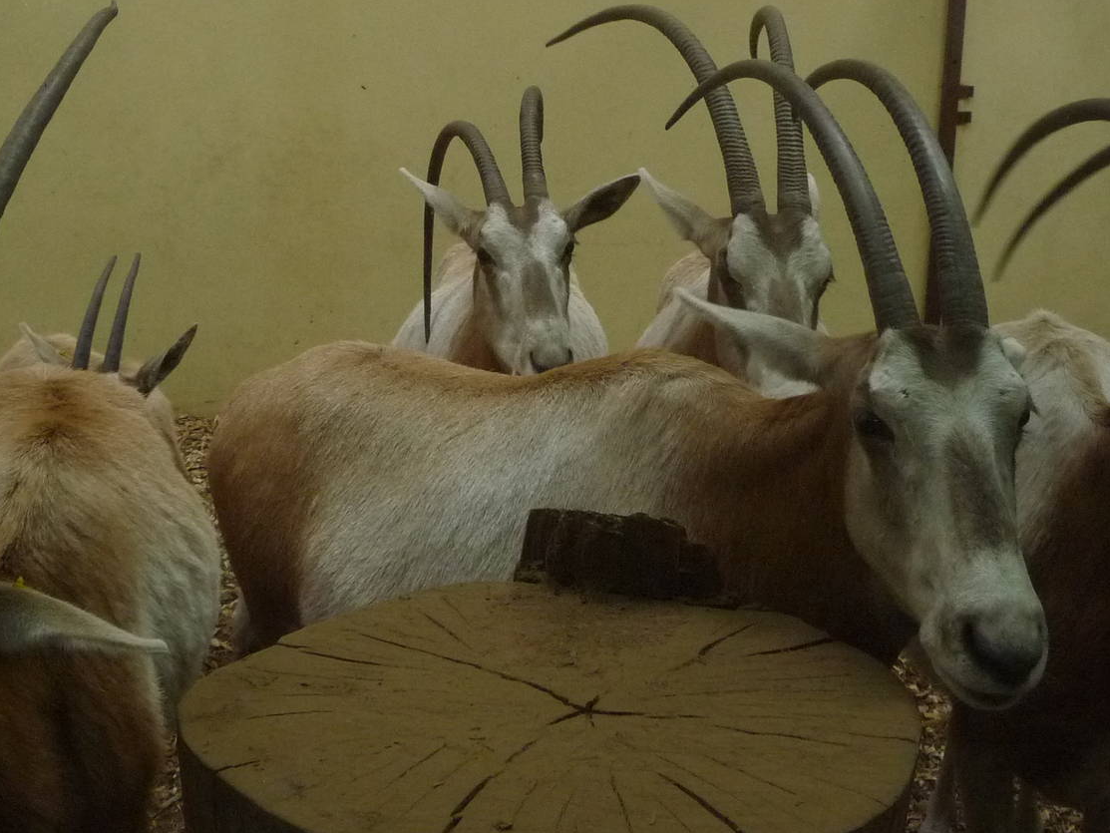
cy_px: 379
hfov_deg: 41.1
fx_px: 1475
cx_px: 474
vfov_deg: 31.5
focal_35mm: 46
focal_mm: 4.7
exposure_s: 1/30
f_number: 3.3
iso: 400
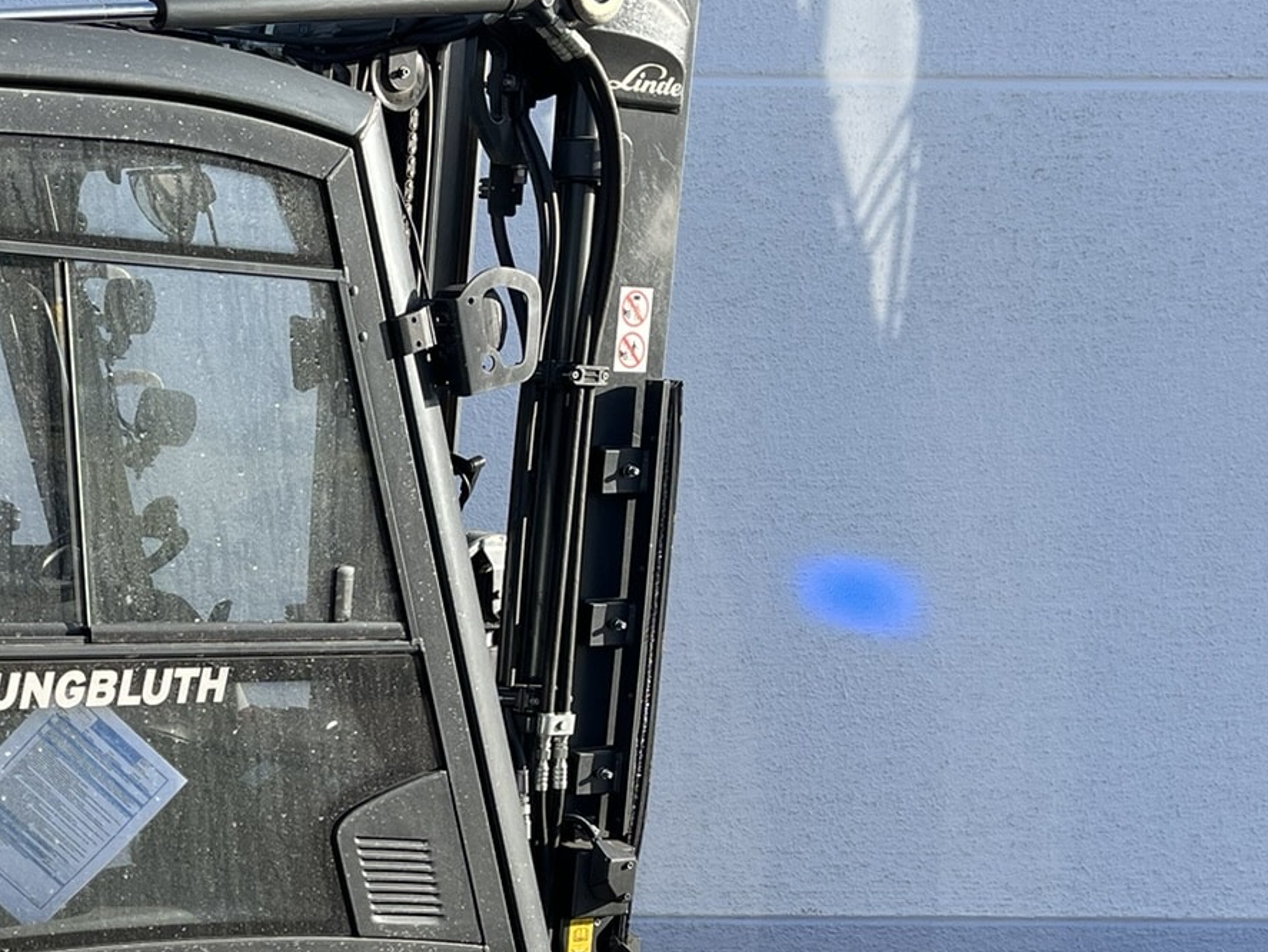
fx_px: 2199
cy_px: 733
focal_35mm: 60
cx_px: 90
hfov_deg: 30.5
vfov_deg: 24.1
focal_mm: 5.1
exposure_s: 1/1117
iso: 50
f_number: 1.6
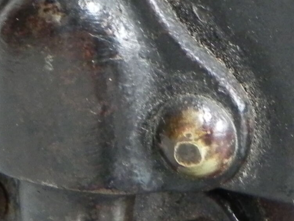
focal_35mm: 126
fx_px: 1070
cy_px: -4
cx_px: 157
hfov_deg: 15.6
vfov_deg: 11.6
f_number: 2.8
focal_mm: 4.6
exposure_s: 1/17.1
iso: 400
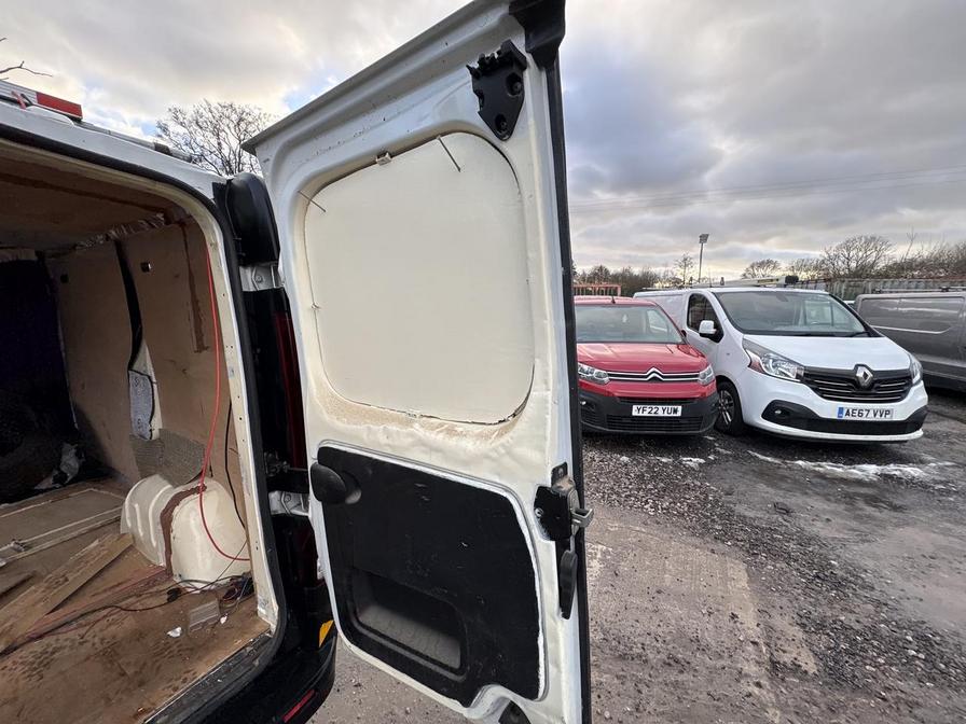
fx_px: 391
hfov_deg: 102.1
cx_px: 483
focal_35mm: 14
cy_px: 362
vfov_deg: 85.7
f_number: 2.2
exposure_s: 1/144
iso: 40
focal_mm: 2.22
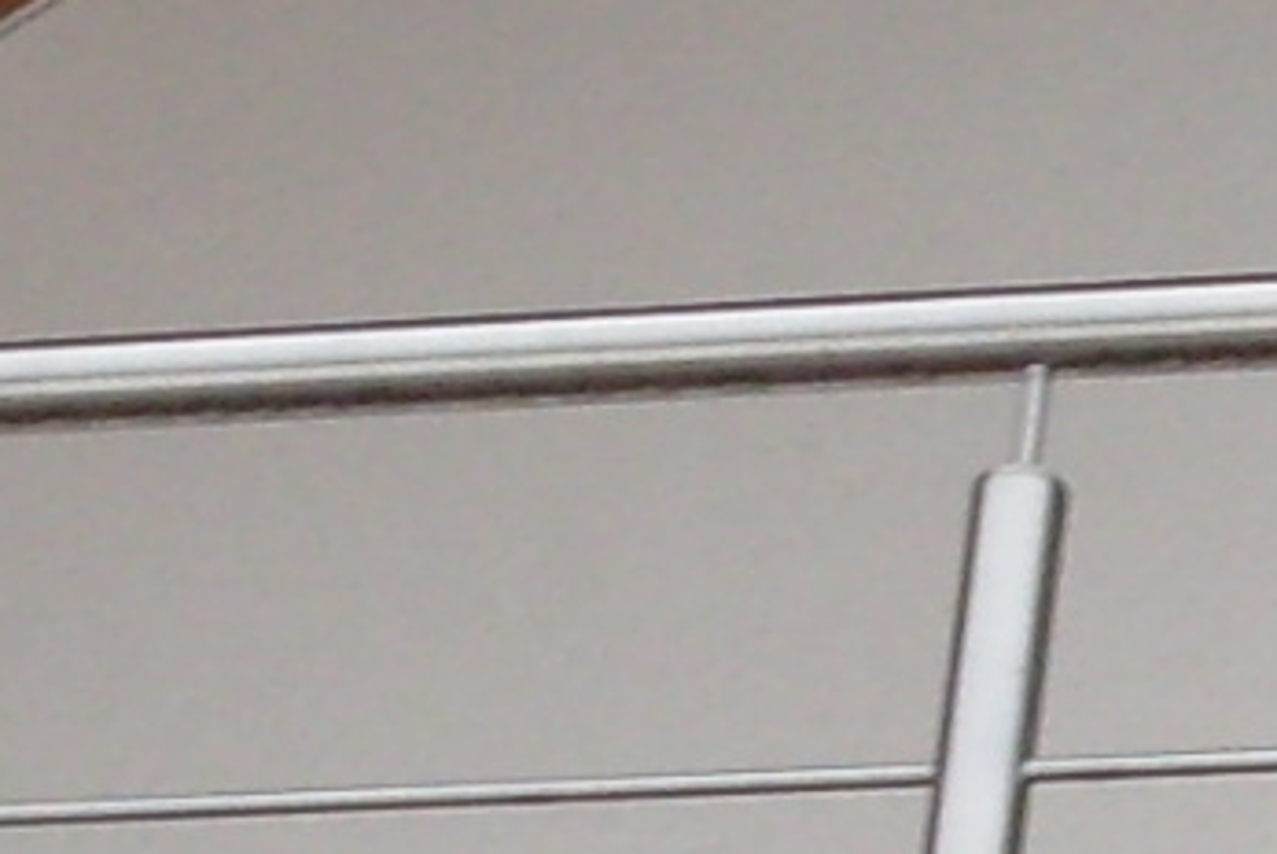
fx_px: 10473
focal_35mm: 295
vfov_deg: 4.7
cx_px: 1785
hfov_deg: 6.9
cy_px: 854
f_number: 2.8
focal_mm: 6.3
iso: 100
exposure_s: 1/60
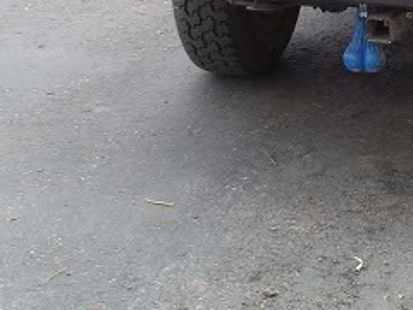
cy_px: -143
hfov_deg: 17.9
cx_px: 415
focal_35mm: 107
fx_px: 1277
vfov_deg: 13.1
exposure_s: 1/223
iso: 80
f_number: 2.7
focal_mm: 6
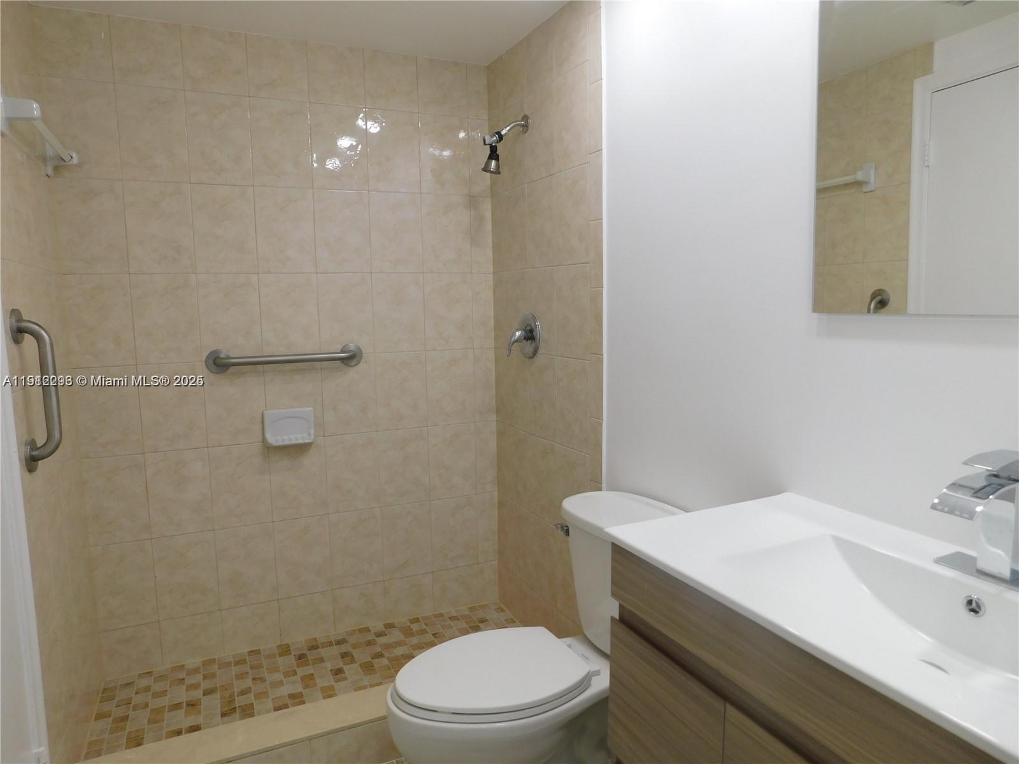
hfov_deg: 73.9
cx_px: 510
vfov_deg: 58.9
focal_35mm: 23
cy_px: 382
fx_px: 677
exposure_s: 1/50
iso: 125
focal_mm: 4
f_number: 3
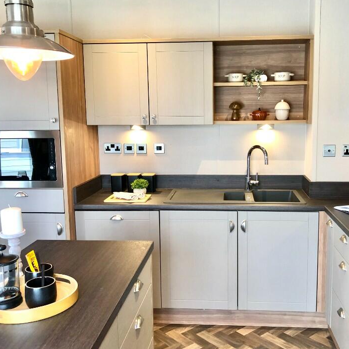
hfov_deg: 45.9
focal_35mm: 36
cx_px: 204
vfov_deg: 46.0
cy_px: 172
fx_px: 411
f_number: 1.8
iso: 40
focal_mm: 3.99
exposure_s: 1/33
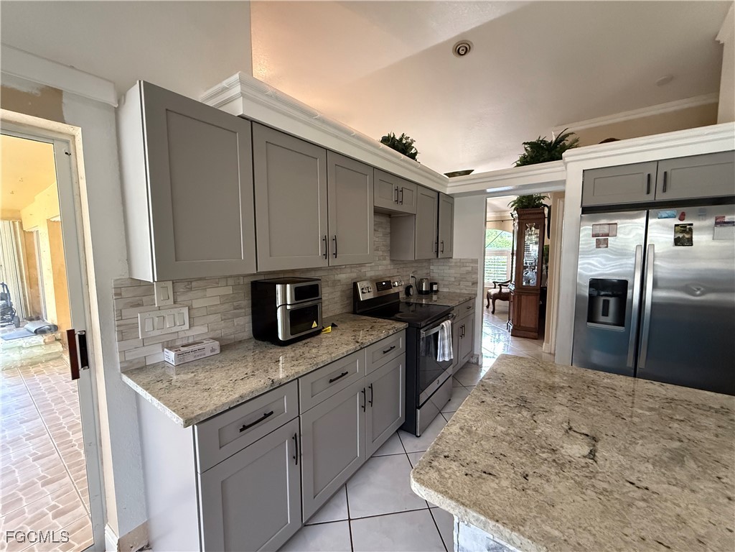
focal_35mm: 14
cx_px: 368
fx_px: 297
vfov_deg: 85.7
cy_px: 276
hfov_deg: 102.1
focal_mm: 2.22
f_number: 2.2
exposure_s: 1/60
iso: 800
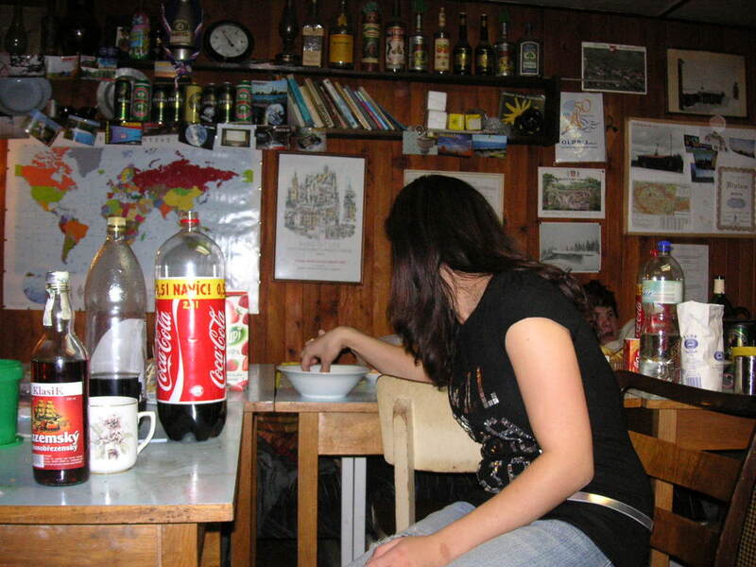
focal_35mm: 37
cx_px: 378
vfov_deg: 38.7
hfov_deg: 50.1
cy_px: 284
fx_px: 808
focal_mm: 6.1
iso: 160
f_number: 2.8
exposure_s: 1/45
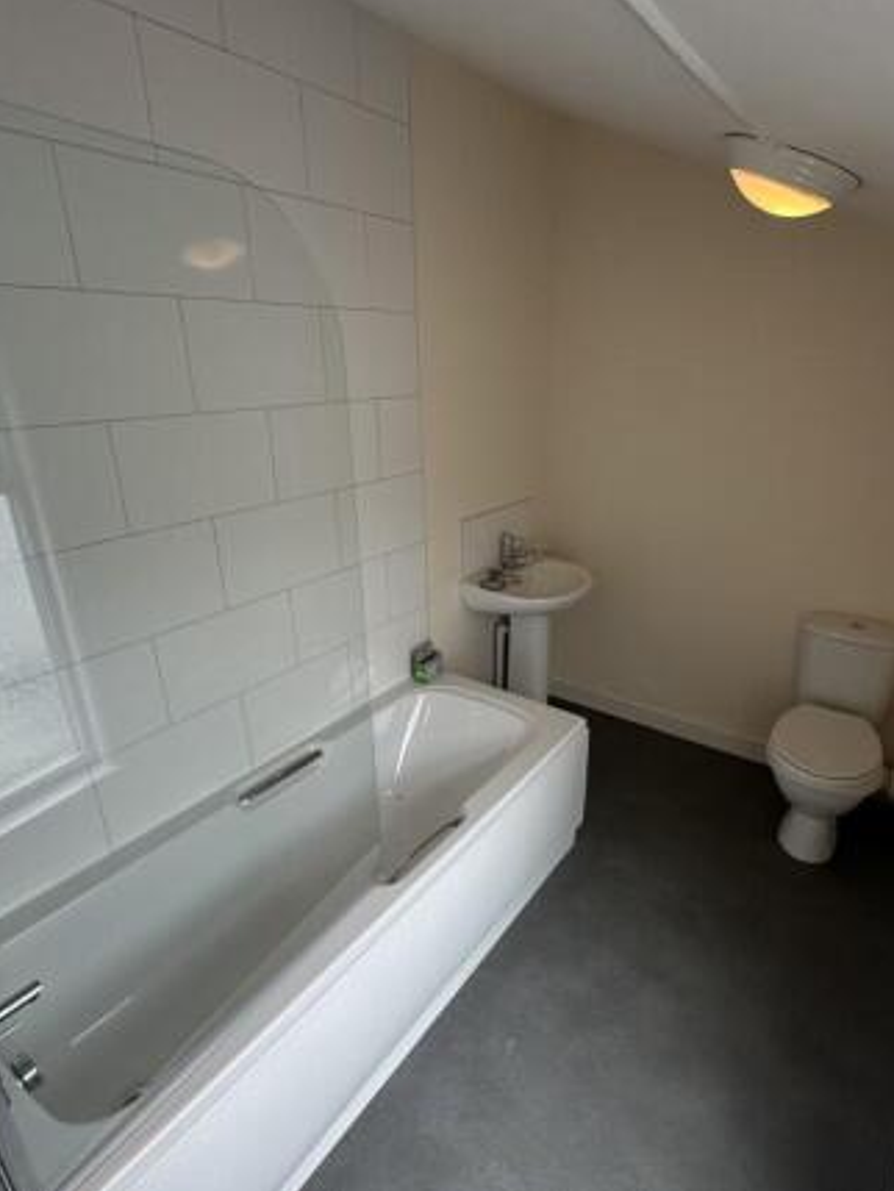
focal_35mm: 19
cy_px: 596
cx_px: 512
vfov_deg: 84.6
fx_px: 654
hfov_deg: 68.3
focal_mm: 2.22
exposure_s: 1/50
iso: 200
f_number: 2.2
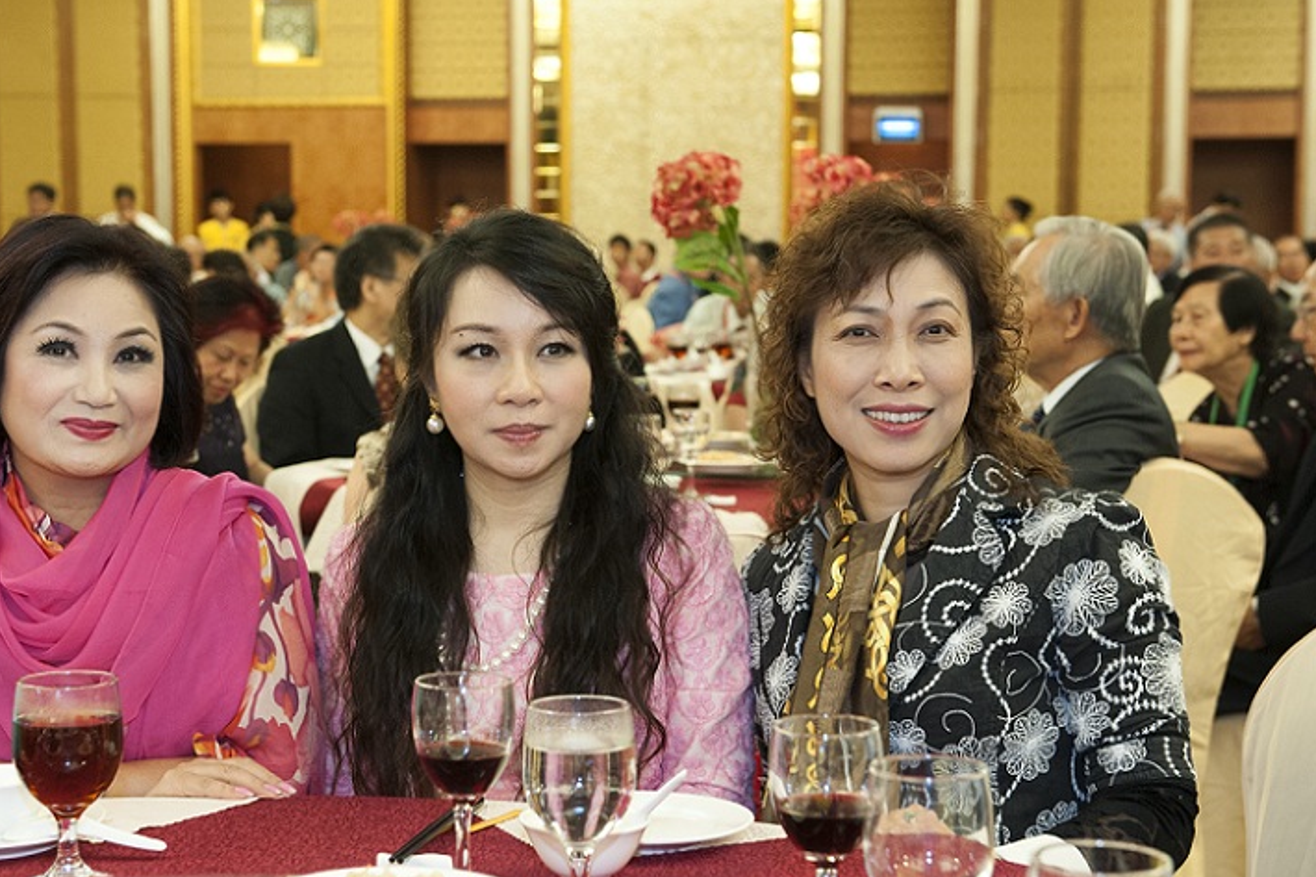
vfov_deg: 19.2
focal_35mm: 71
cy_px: 466
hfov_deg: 28.4
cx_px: 594
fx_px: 2595
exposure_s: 1/80
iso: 2000
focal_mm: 55
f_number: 5.6
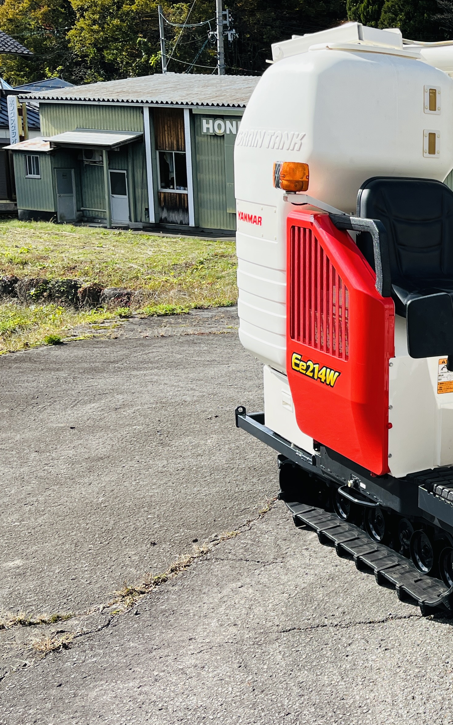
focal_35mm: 47
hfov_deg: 24.6
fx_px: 928
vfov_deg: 42.6
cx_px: 555
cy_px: 388
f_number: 1.6
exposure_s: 1/2309
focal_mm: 5.1
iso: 50
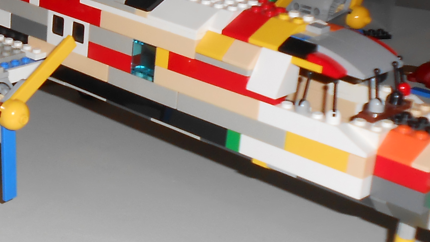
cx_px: -81
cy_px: 104
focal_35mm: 88
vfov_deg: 13.7
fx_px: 1003
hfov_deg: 22.4
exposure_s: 1/25
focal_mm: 4.6
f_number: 3.5
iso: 80
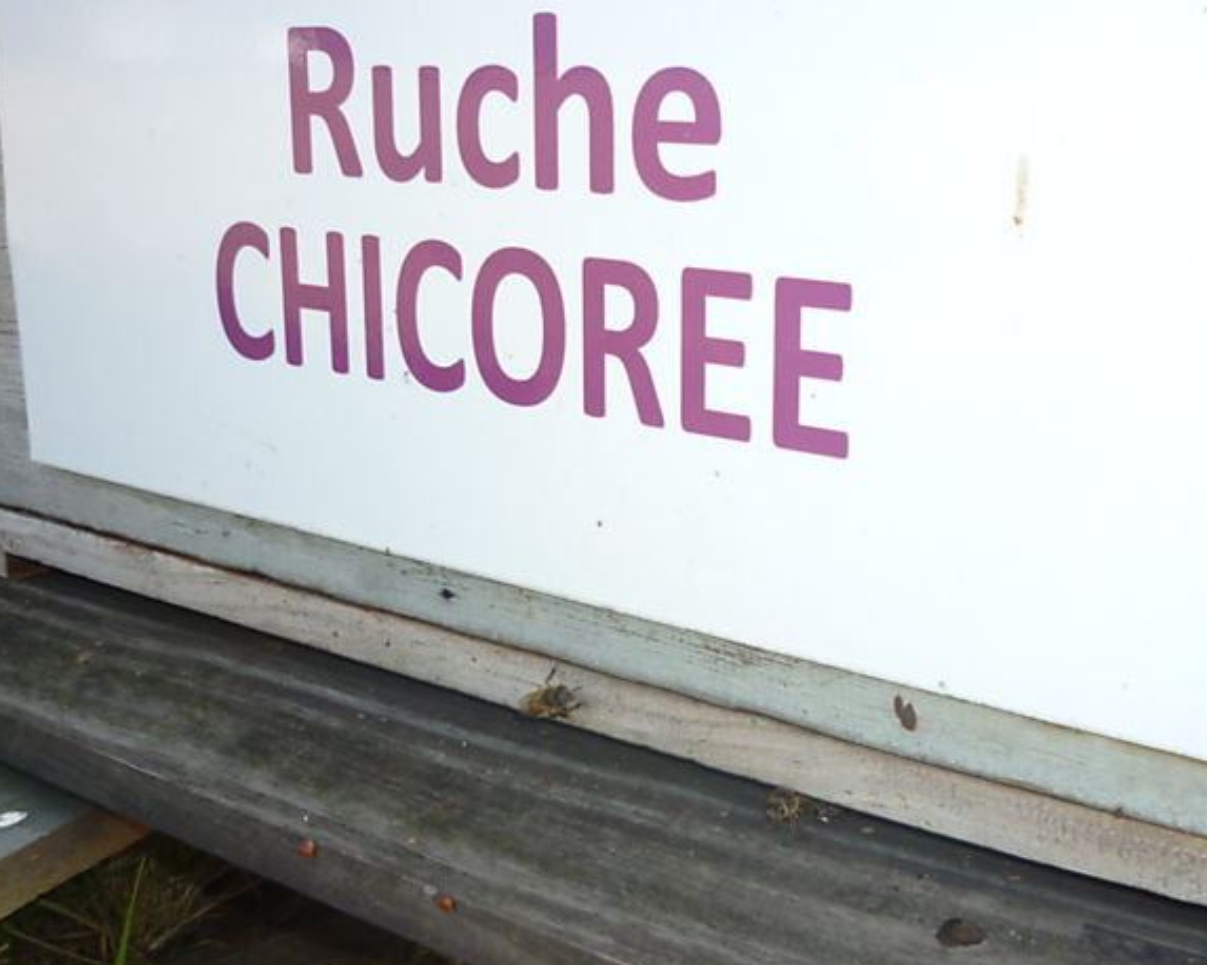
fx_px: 1607
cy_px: 512
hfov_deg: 40.7
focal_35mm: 45
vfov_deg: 33.4
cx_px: 800
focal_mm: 5.5
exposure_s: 1/320
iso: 100
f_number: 2.8
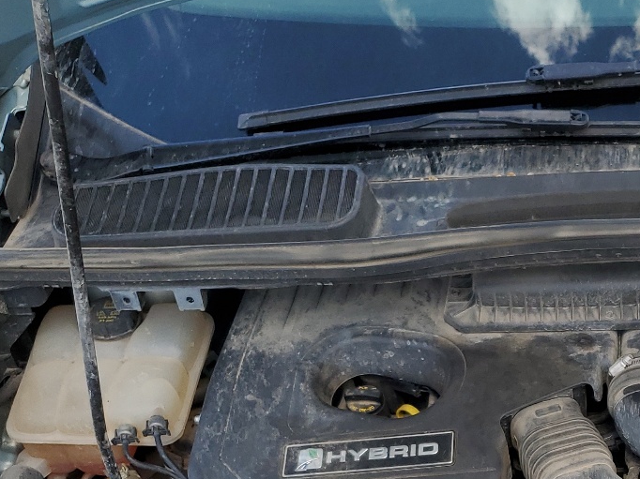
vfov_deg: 22.4
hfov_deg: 29.6
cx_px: 638
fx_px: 1127
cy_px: 550
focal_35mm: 61
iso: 50
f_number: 1.5
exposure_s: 1/909
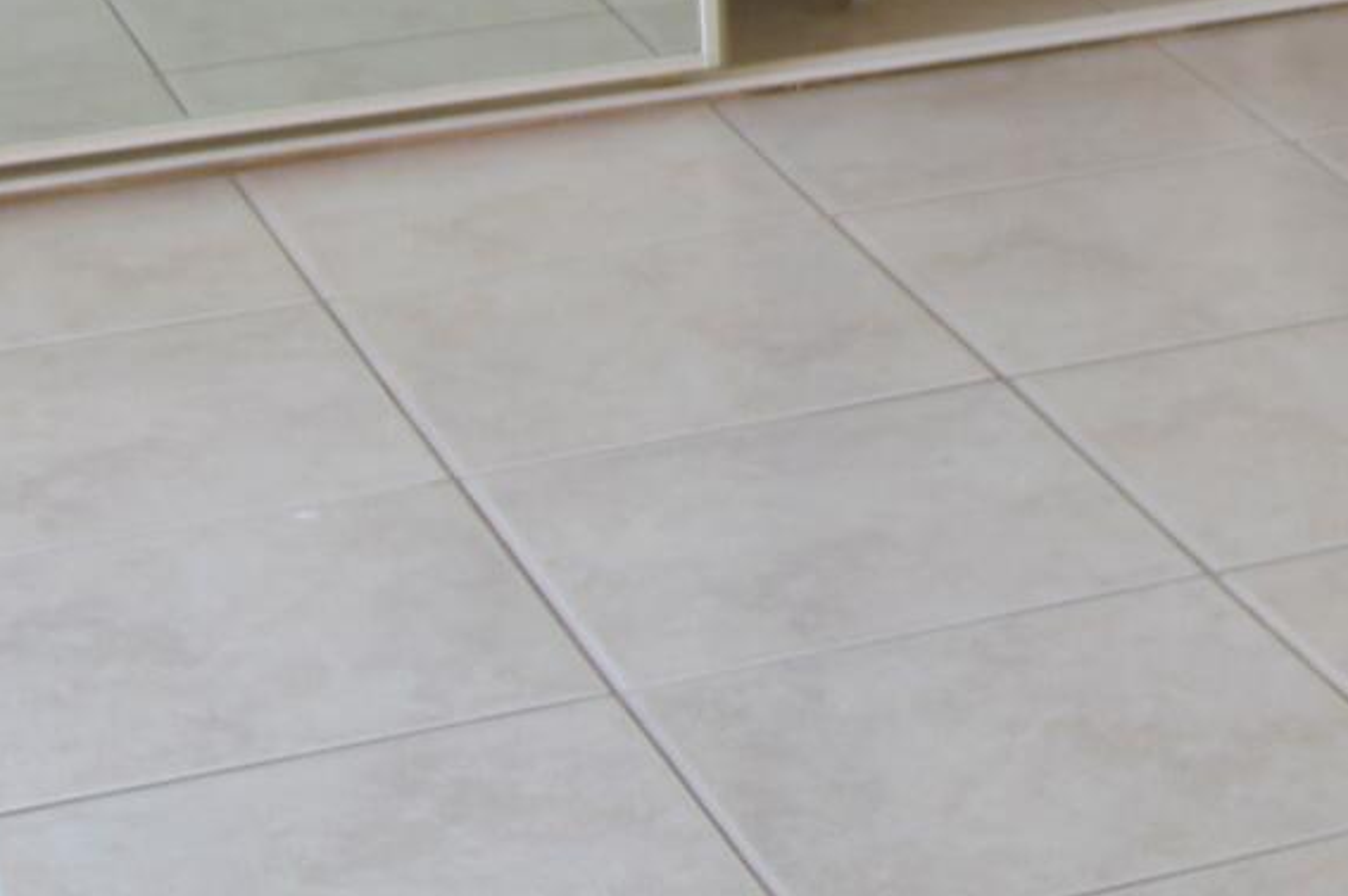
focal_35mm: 127
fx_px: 4751
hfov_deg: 14.9
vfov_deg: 10.0
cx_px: 2099
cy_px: -877
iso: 100
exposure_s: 1/50
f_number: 2.8
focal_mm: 16.25
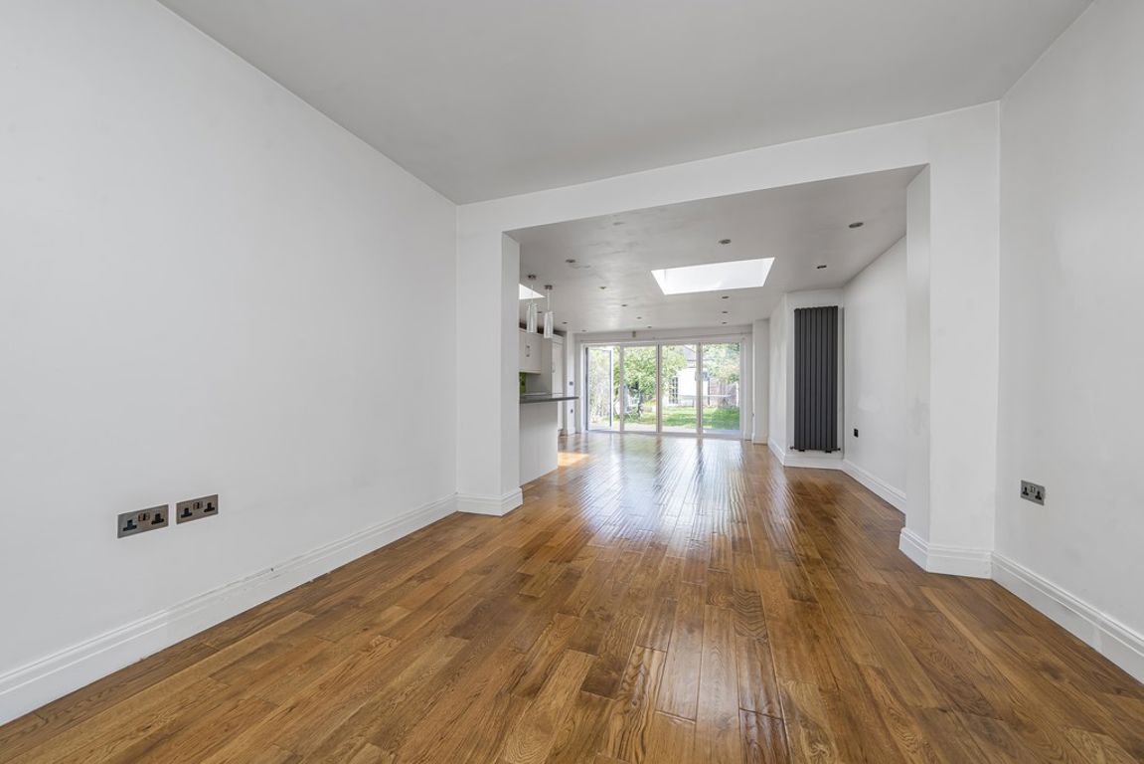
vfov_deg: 90.0
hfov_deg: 112.6
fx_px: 381
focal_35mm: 12
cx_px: 572
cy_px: 382
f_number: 9
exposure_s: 1/50
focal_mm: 12
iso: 320
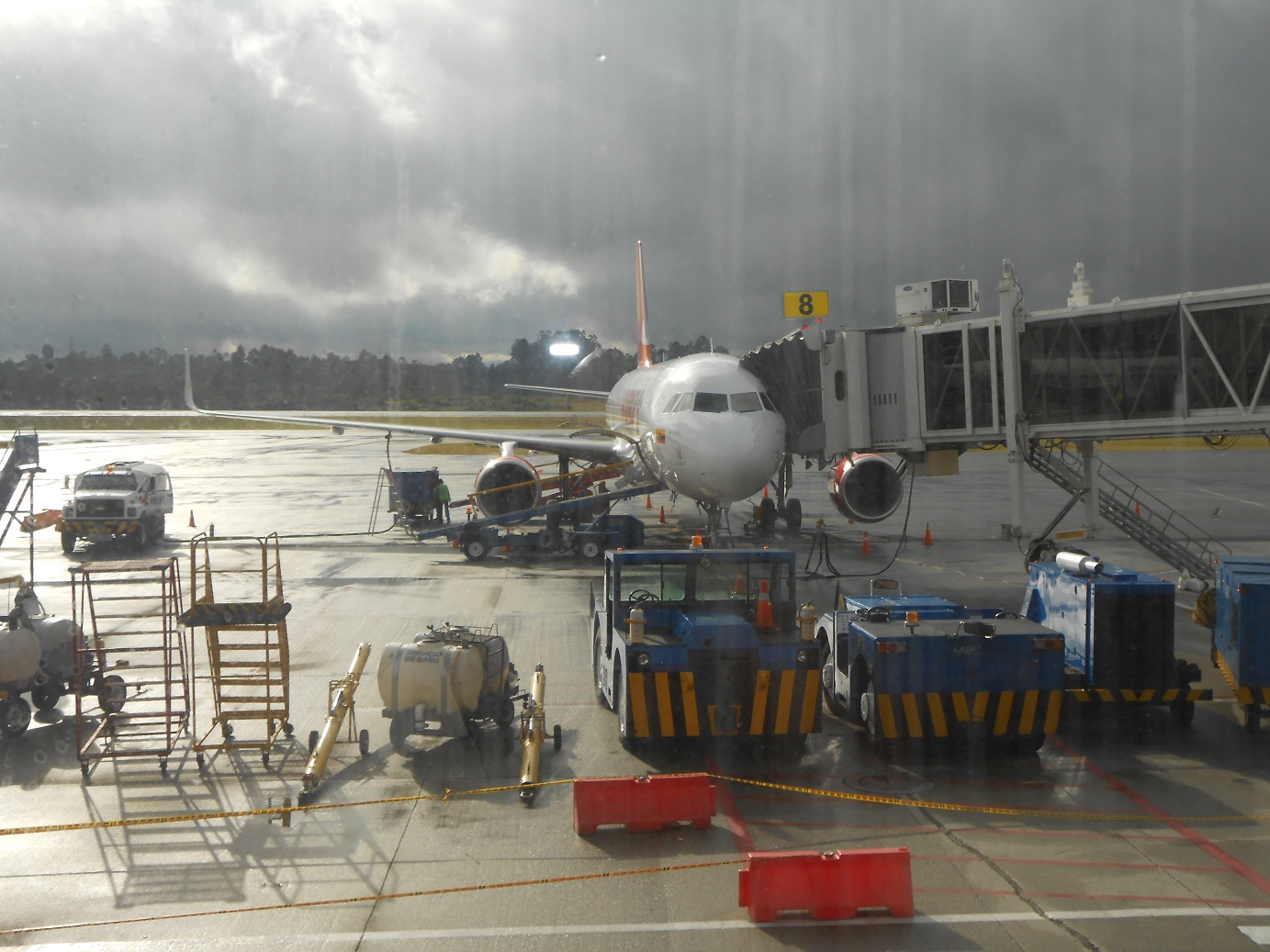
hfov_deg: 42.9
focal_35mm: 44
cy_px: 476
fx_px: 1614
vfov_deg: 32.9
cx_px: 635
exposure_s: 1/500
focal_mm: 7.8
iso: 80
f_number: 4.5
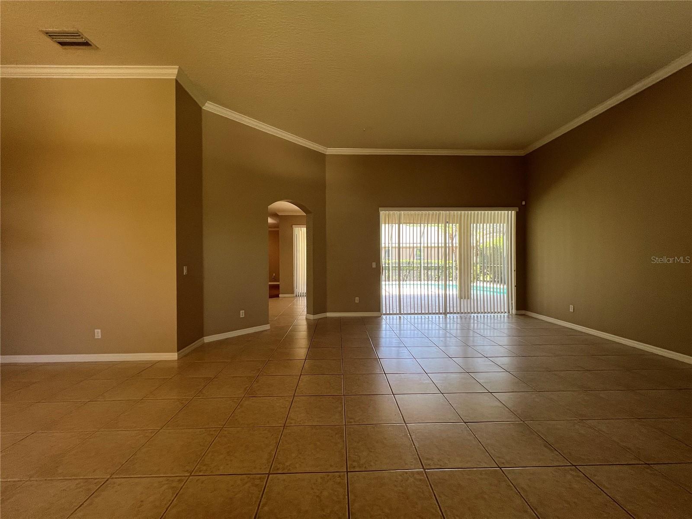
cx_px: 346
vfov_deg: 89.9
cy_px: 260
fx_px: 260
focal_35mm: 13
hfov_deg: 106.2
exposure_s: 1/120
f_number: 1.8
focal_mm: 1.57
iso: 125
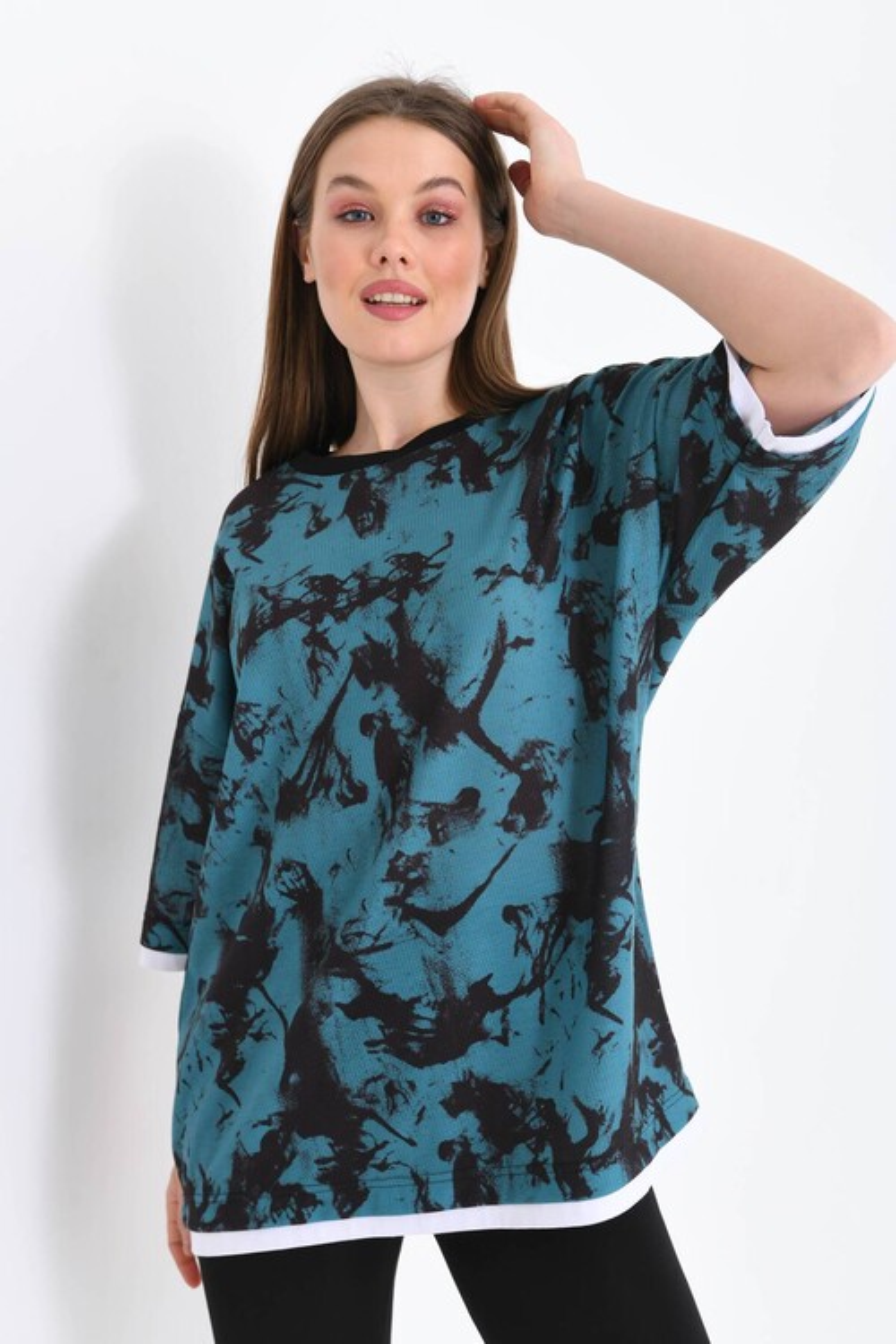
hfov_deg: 24.6
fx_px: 2053
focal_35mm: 55
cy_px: 672
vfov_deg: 36.2
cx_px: 448
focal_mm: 55
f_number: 6.3
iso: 160
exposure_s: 1/125
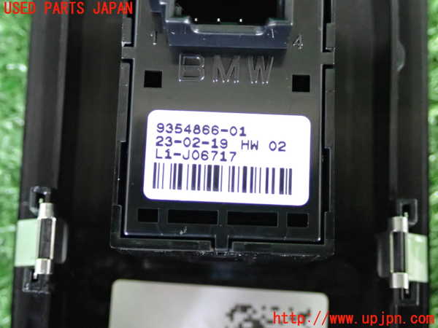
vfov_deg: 21.9
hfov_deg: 29.0
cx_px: 219
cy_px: 164
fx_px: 848
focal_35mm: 67
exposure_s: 1/60
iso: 2500
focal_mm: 11.88
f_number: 3.8
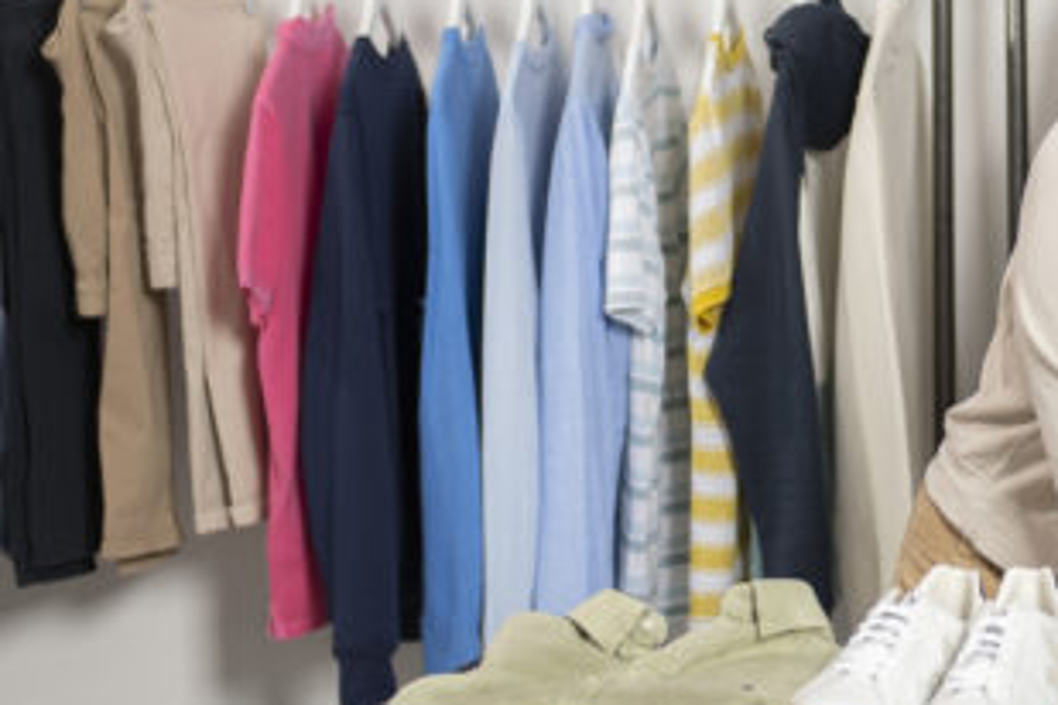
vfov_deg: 10.0
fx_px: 4026
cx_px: 904
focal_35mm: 137
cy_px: 207
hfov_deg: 14.8
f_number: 2.8
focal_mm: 55
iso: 800
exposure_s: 1/125
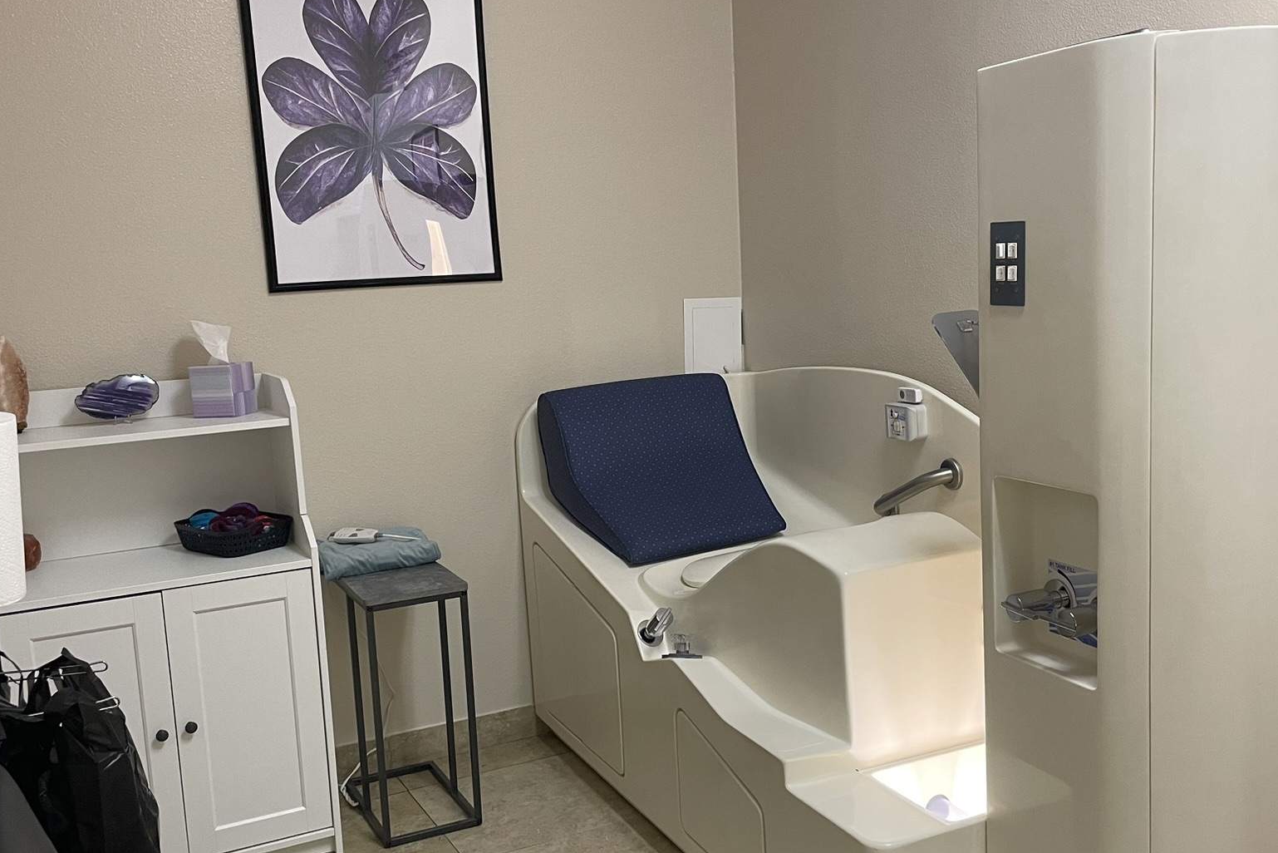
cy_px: 482
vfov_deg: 36.8
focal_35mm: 36
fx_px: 1278
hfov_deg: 53.1
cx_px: 671
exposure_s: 1/60
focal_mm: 4.2
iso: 125
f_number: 1.6
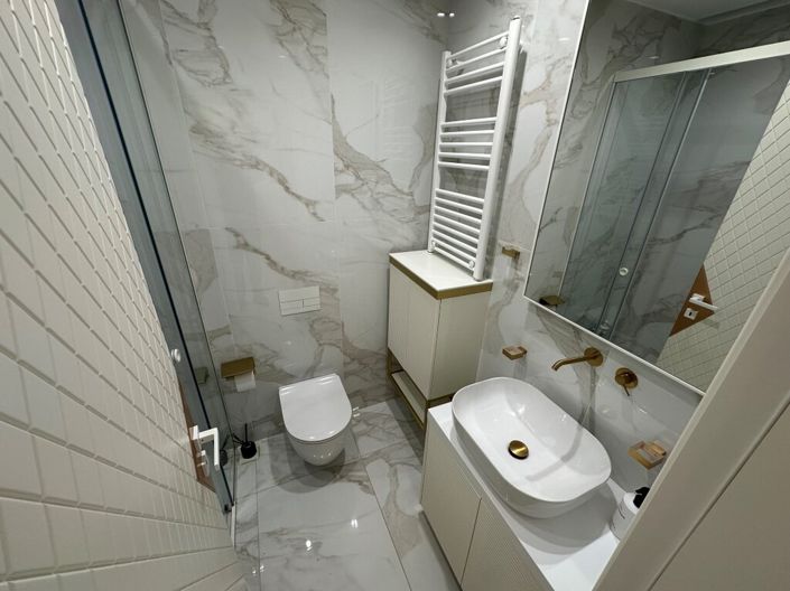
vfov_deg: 85.6
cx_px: 395
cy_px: 296
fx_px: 319
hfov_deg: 102.1
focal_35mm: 14
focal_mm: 2.22
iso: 125
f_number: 2.2
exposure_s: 1/100
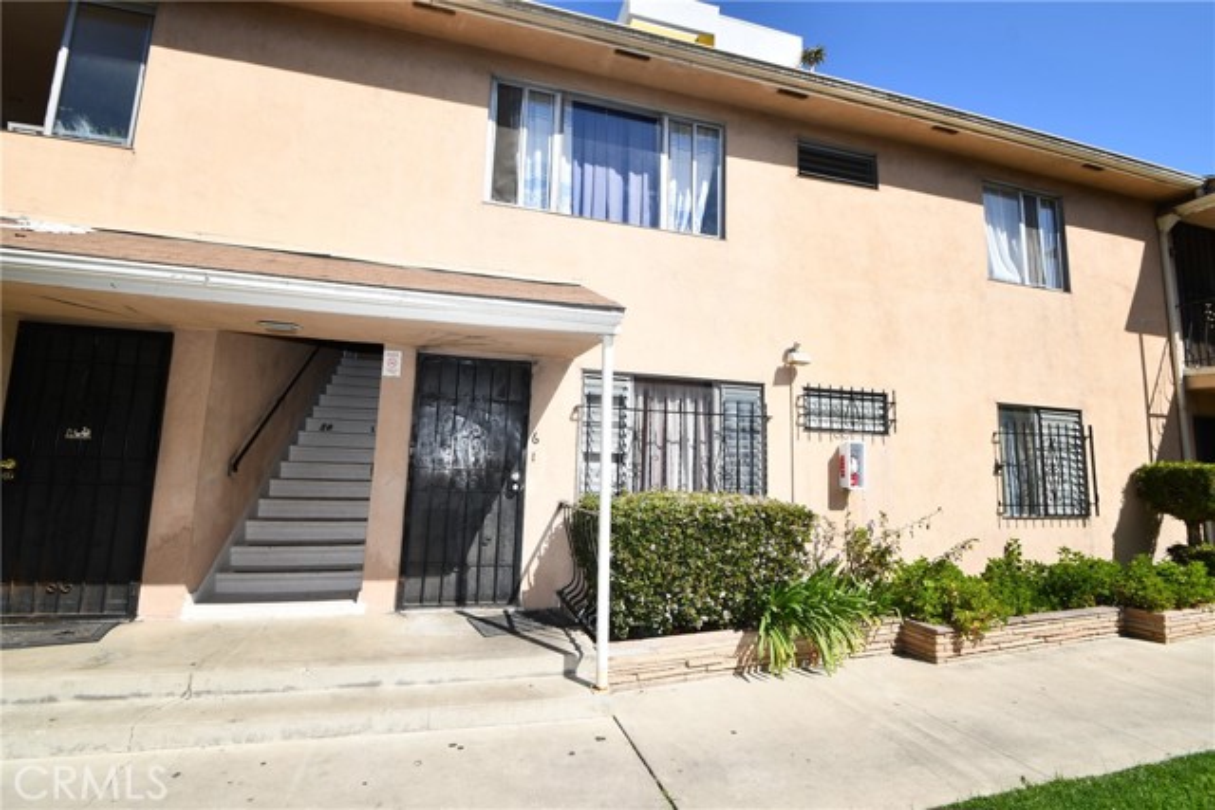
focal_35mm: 15
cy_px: 405
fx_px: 506
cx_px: 608
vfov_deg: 77.4
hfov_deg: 100.4
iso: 100
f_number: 8
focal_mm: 10
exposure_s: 1/250
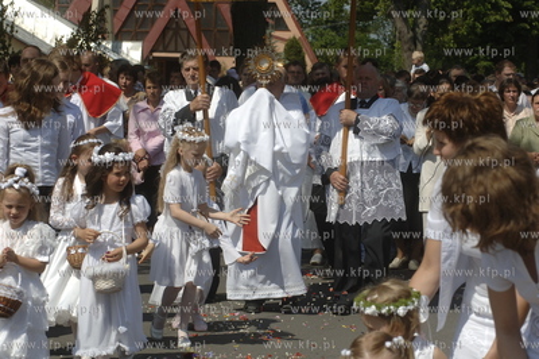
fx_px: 1795
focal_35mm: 120
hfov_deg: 17.1
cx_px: 270
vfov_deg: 11.4
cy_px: 180
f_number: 9
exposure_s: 1/1250
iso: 400
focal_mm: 80
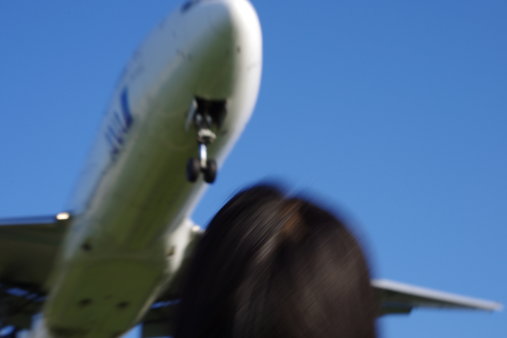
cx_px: 254
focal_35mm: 83
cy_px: 169
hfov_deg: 24.5
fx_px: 1169
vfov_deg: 16.4
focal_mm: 55
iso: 100
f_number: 18
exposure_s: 1/40
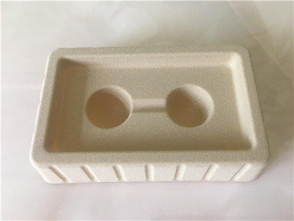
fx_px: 246
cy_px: 110
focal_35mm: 29
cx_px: 147
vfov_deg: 48.2
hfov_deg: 61.7
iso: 64
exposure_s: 1/33
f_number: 2.2
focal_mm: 4.15
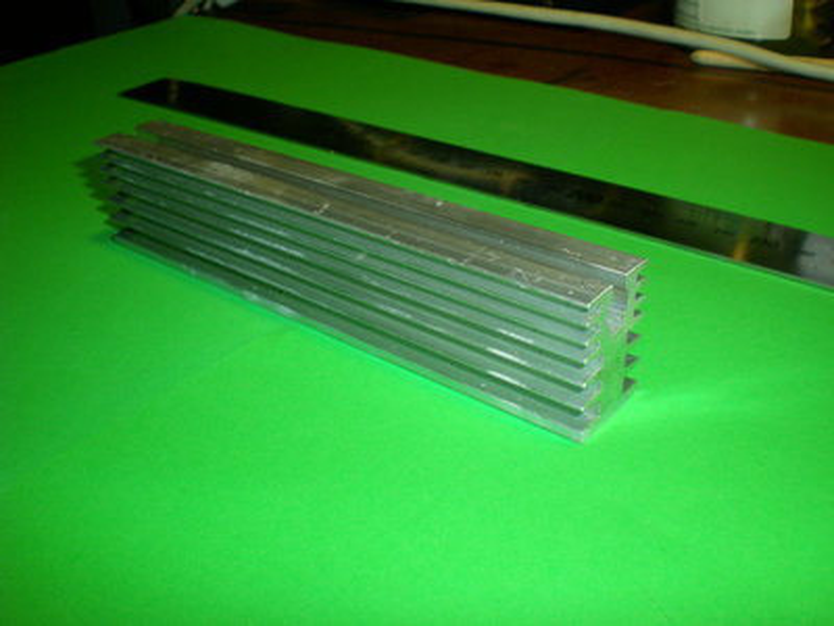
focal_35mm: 38
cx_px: 417
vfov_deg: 37.7
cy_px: 313
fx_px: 916
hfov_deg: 49.0
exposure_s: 1/60
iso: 200
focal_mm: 6.3
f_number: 4.6
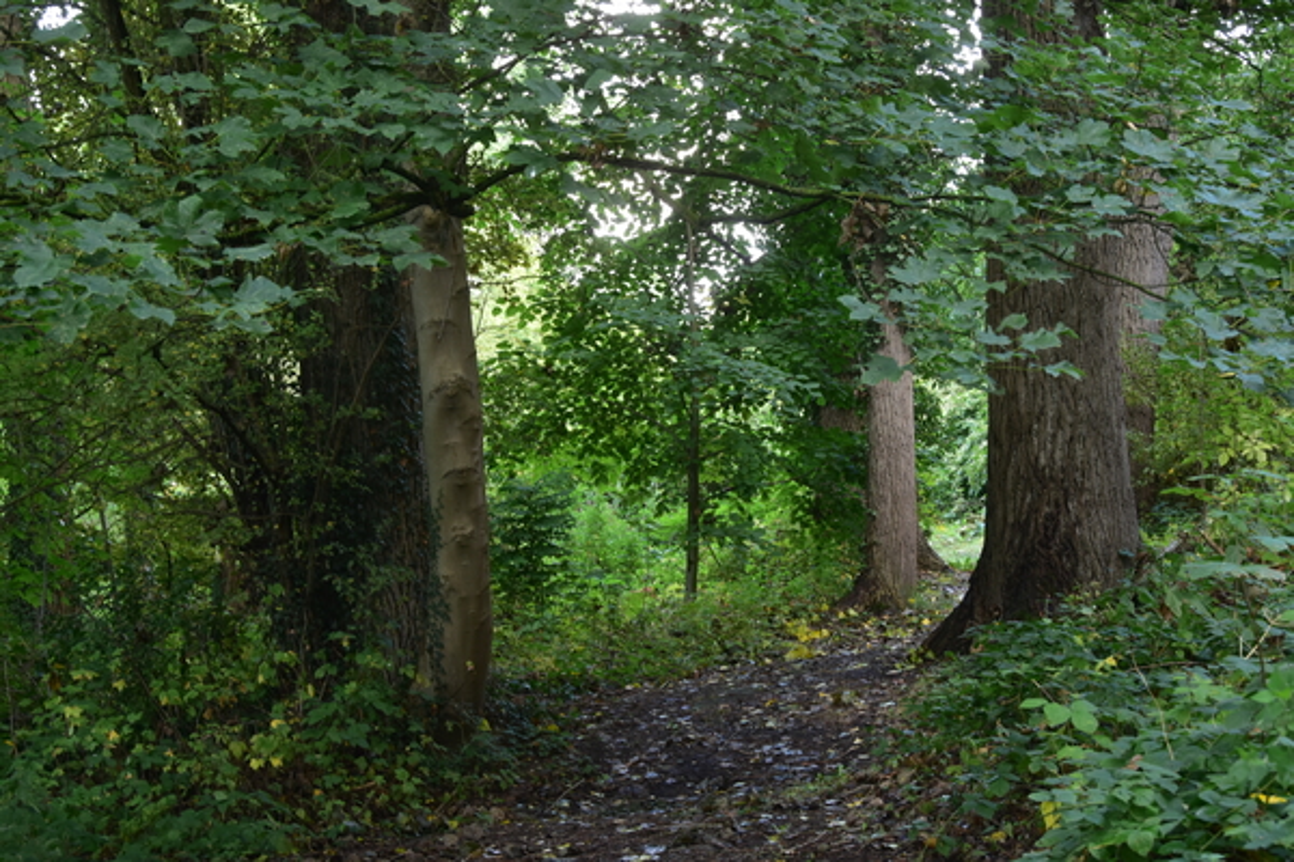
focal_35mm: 63
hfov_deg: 31.9
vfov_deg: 21.6
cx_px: 647
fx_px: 2264
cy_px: 431
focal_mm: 42
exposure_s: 1/25
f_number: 9
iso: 400
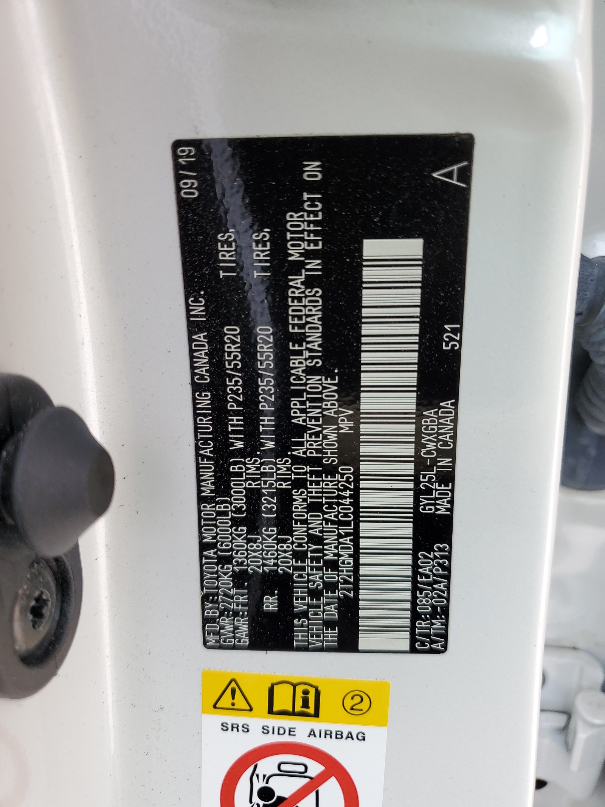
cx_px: 302
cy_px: 404
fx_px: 606
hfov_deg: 53.1
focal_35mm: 26
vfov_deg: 67.3
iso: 50
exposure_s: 1/149
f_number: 1.5
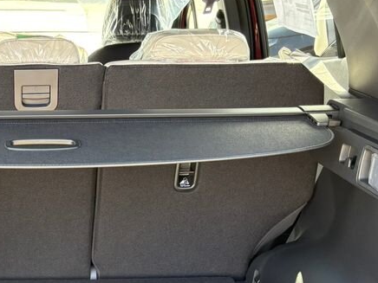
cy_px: 326
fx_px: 666
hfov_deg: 29.9
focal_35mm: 61
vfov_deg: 22.4
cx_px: 18
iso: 125
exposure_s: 1/86
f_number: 1.6
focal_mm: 5.96
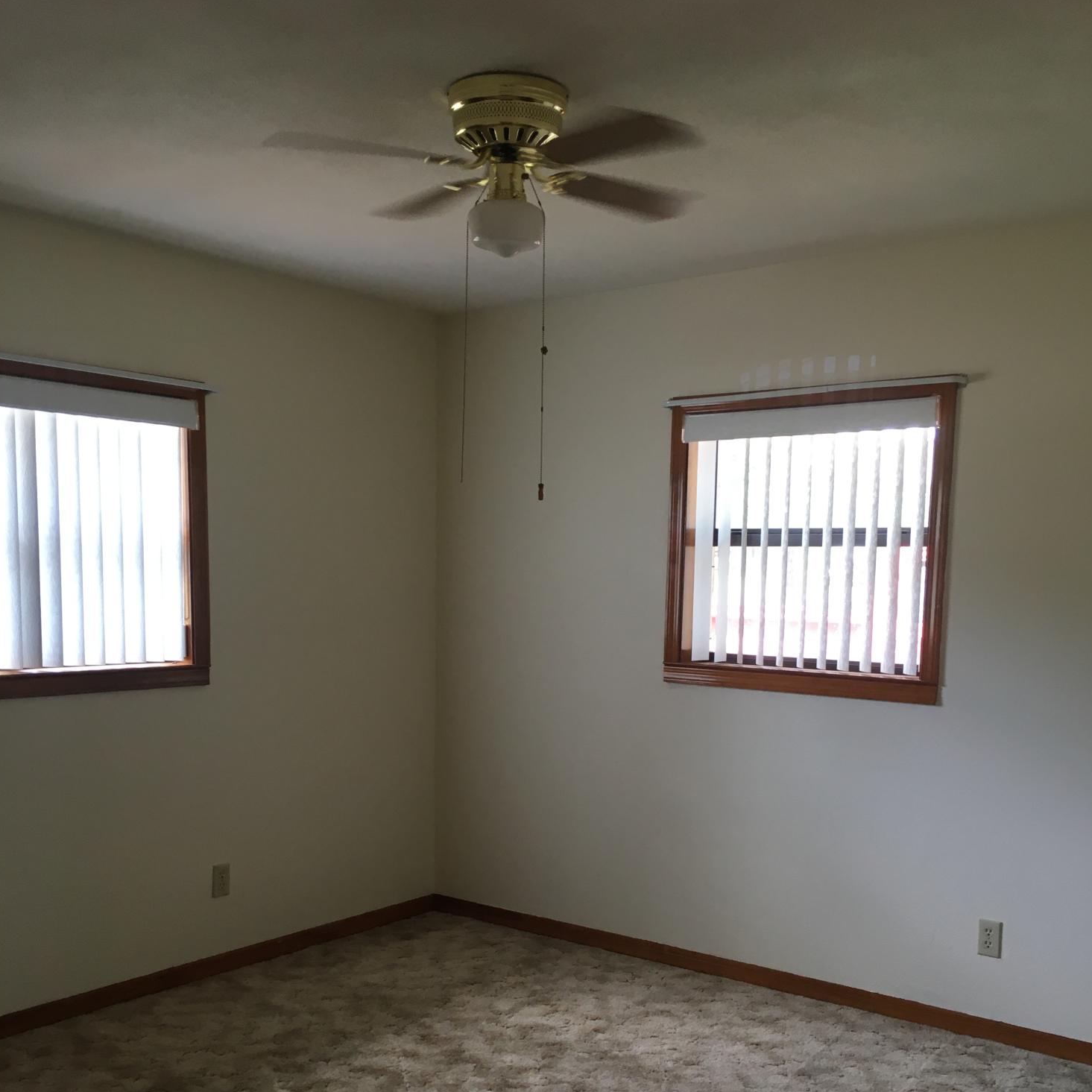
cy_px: 707
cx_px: 552
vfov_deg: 46.6
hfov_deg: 47.2
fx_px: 1249
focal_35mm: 35
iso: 50
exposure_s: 1/30
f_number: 2.2
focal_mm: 4.15
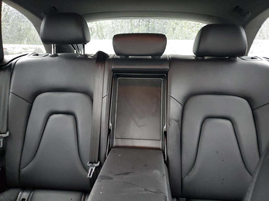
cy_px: 100
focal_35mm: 26
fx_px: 202
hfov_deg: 67.3
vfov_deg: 53.1
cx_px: 134
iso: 366
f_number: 1.5
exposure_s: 1/60.2
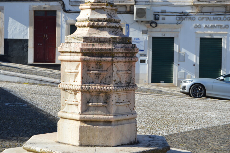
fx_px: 527
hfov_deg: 24.6
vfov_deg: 16.5
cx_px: 115
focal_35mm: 82
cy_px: 76
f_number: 8
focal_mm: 55
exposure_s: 1/250
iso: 100
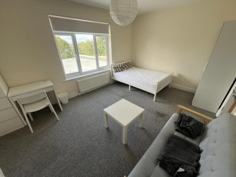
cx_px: 118
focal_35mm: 13
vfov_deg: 89.9
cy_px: 88
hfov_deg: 106.2
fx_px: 89
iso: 32
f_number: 1.8
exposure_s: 1/129
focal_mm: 1.57
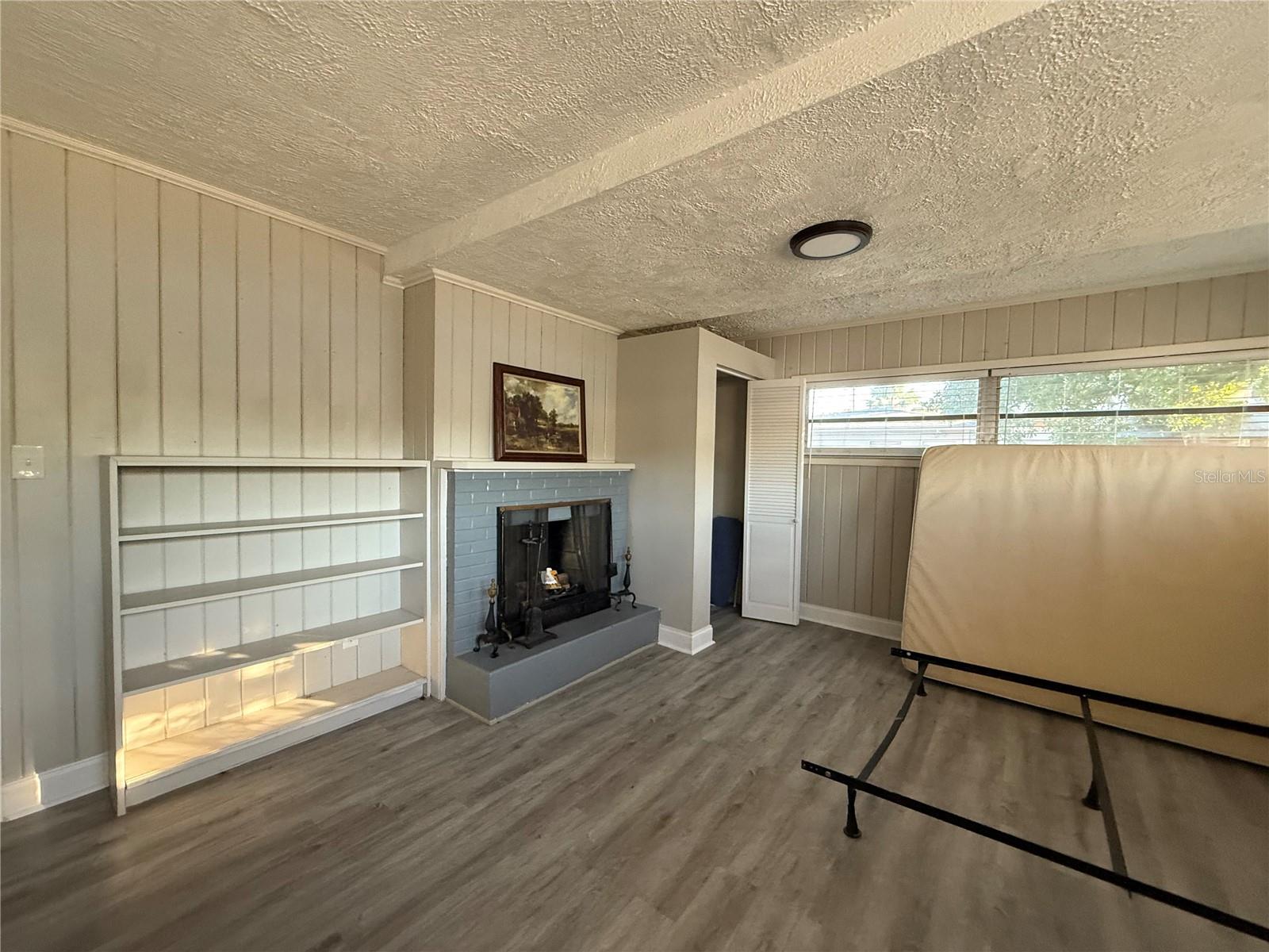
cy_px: 476
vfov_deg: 85.7
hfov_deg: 102.1
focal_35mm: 14
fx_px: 513
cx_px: 634
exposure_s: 1/60
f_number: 2.2
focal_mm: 2.22
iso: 500
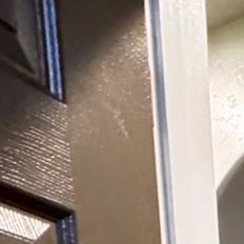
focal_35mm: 80
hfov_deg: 16.1
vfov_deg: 15.0
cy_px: 555
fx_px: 638
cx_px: 507
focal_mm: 2.22
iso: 1250
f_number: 2.2
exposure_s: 1/30
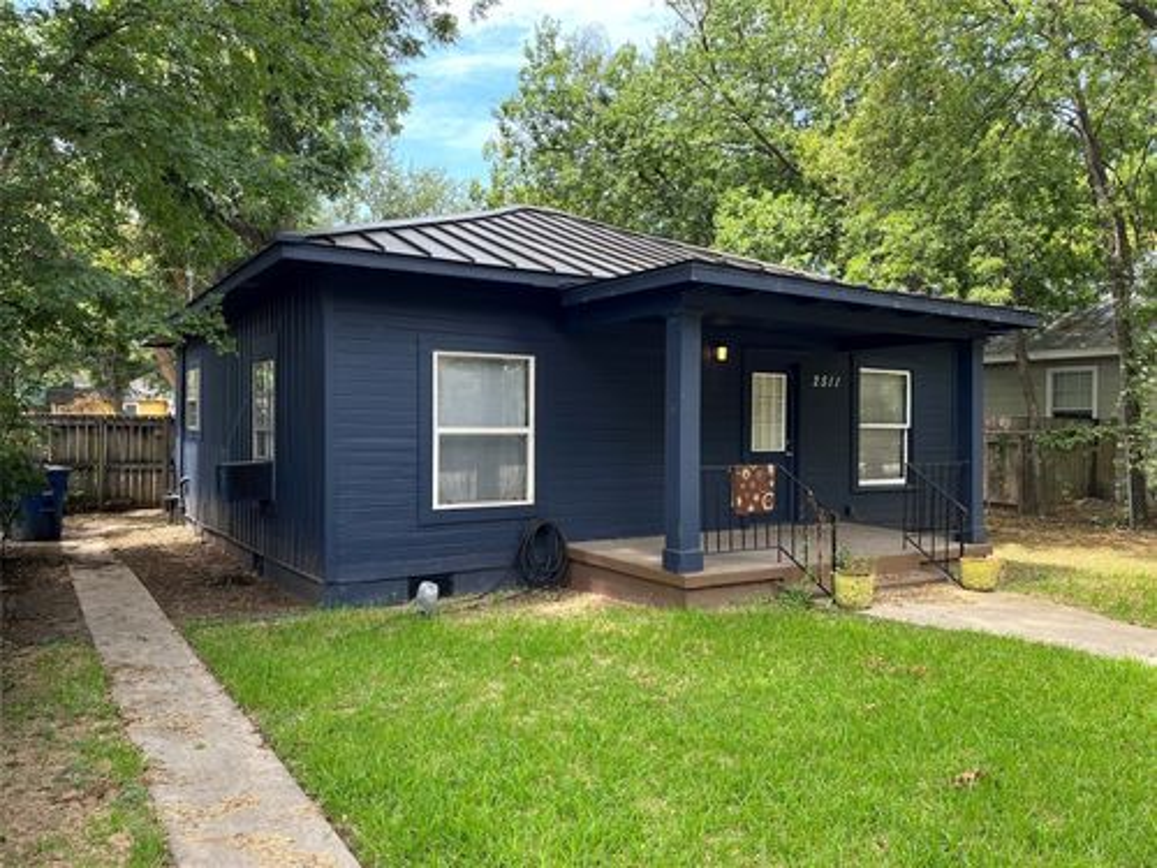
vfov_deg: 53.1
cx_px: 578
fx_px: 869
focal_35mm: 26
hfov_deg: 67.3
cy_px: 434
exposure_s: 1/313
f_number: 1.6
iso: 50
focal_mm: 5.1
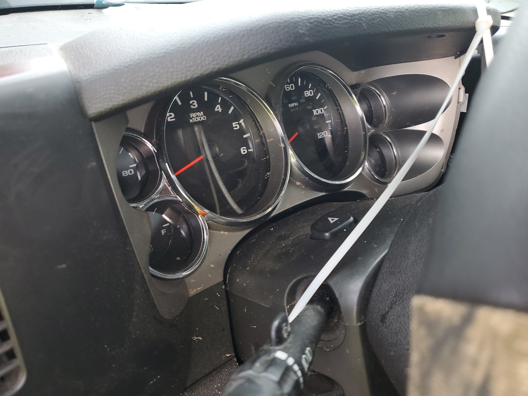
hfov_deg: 67.3
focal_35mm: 26
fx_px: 397
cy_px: 198
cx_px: 264
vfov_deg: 53.1
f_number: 1.5
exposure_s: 1/60.2
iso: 59
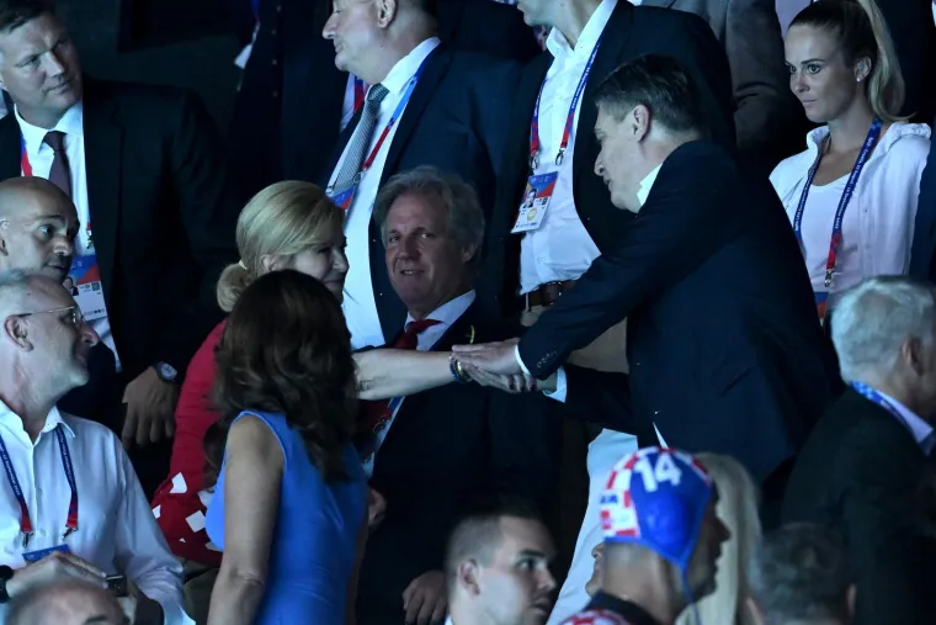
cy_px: 312
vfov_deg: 3.4
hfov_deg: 5.2
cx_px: 468
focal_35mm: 400
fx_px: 10401
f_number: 4
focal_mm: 400
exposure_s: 1/160
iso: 4000
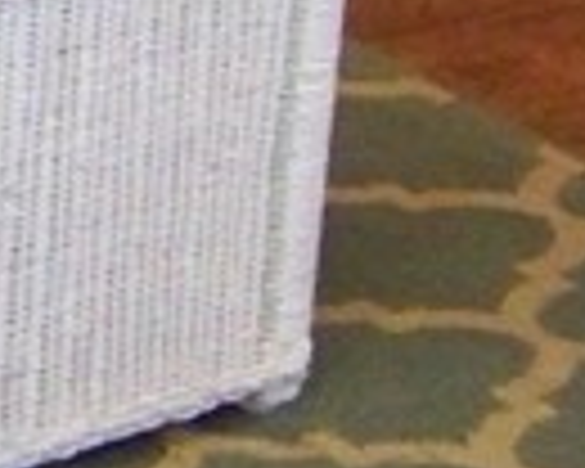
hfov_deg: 6.4
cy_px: -774
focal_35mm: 277
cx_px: -1184
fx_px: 4796
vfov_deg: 5.4
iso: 640
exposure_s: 1/30
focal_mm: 5.85
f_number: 2.8
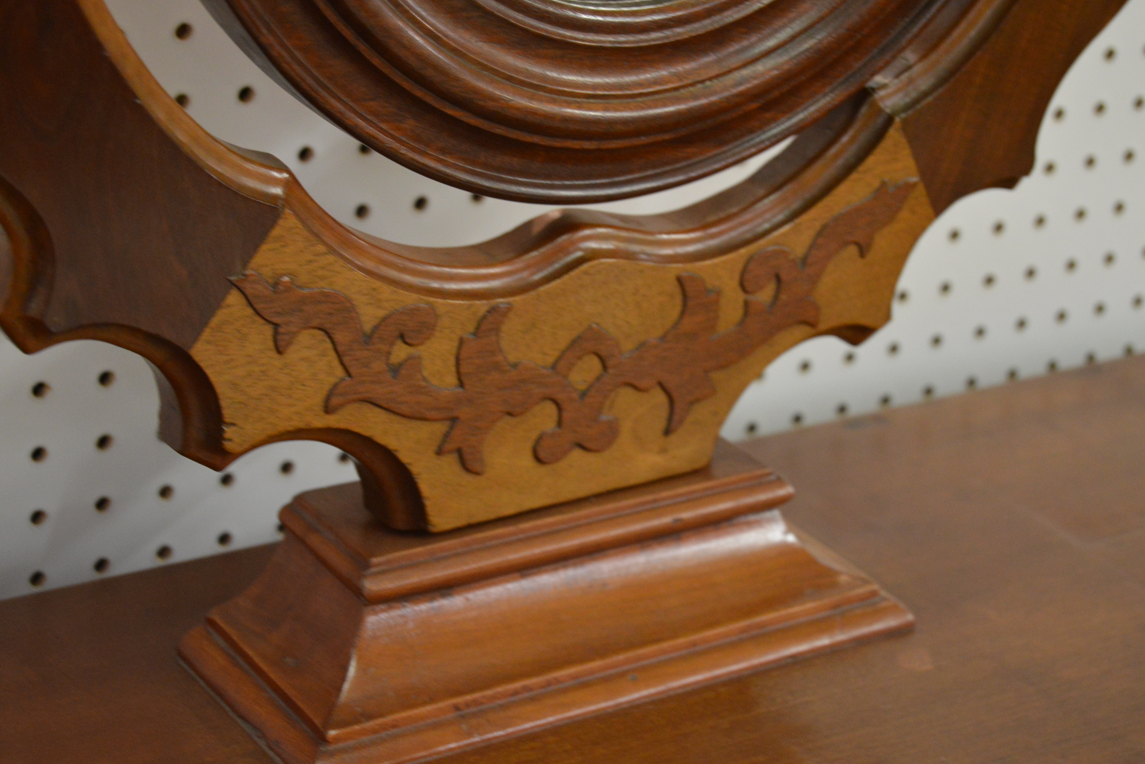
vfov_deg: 16.4
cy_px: 382
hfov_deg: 24.3
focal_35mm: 84
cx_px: 567
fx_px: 2656
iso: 1600
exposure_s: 1/25
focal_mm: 55
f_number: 5.6
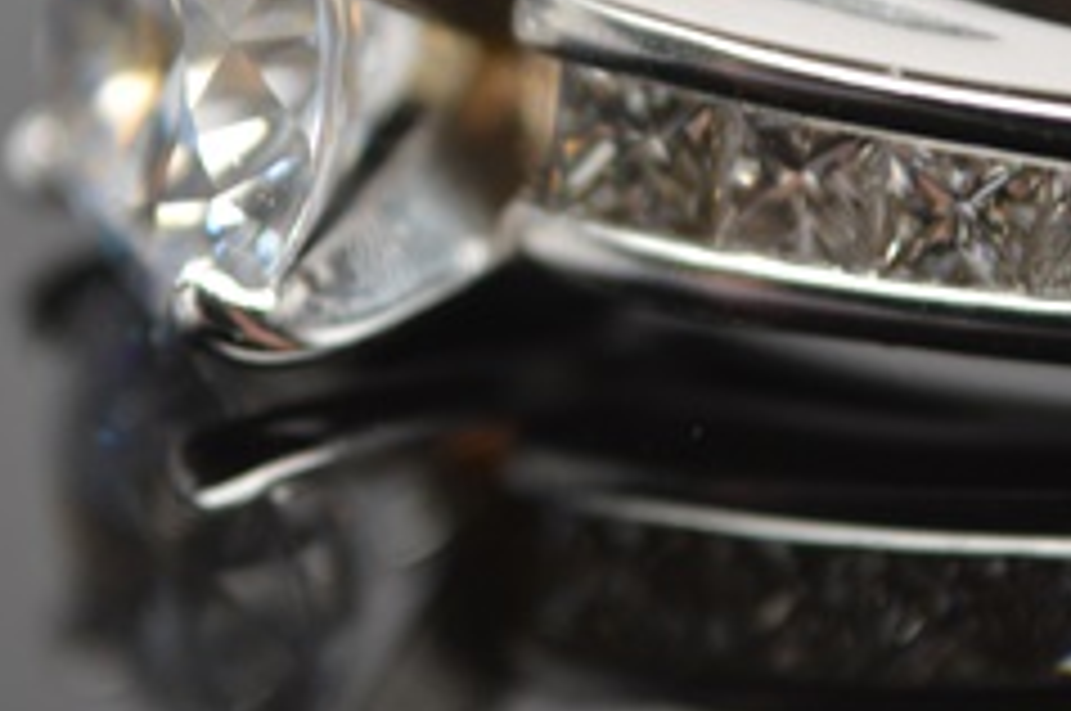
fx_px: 6187
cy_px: 180
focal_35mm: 208
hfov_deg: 9.9
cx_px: 513
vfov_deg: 6.6
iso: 800
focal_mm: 55
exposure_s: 1/40
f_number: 5.6
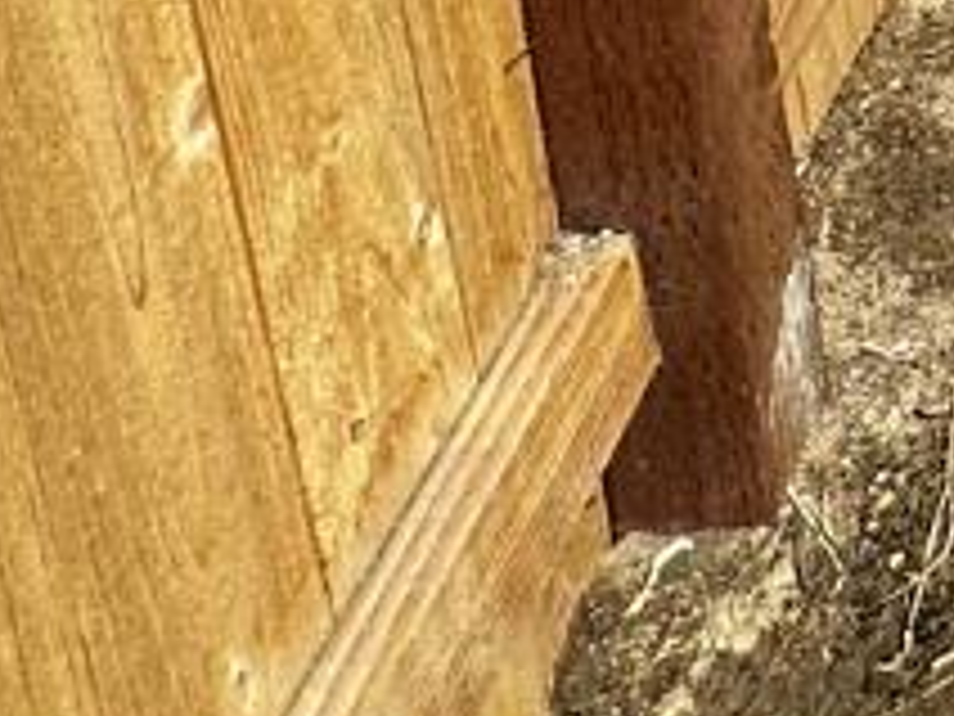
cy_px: -1299
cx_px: 2344
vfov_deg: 11.0
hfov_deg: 13.7
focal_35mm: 99
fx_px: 2728
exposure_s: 1/1595
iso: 50
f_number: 2.2
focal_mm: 2.22
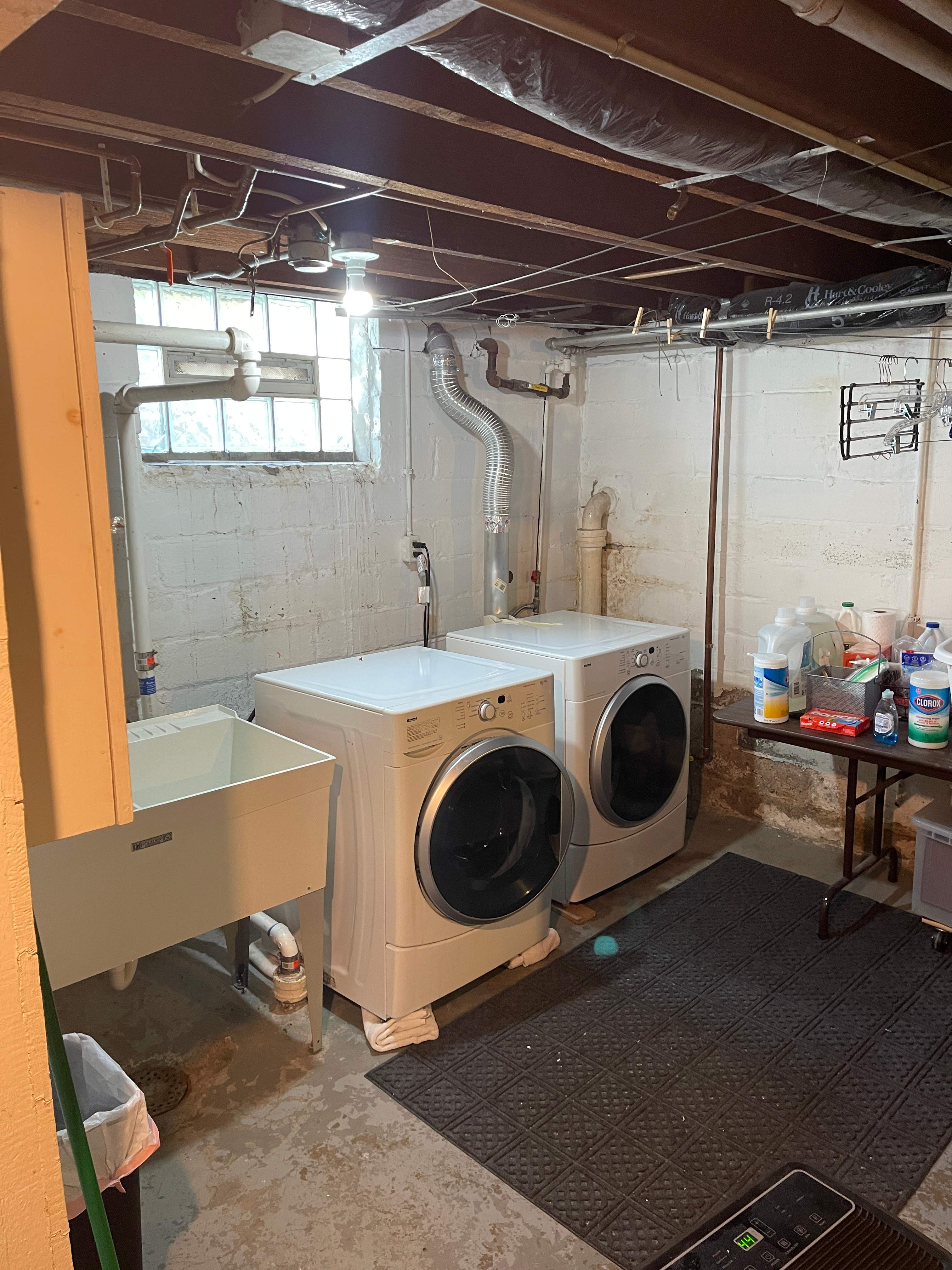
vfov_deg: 67.3
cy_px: 635
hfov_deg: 53.1
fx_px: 953
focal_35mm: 26
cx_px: 476
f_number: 1.6
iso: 250
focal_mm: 5.1
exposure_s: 1/60
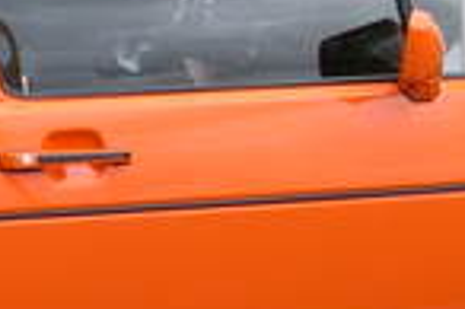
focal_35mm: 217
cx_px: 41
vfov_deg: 6.3
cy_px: 217
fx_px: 2800
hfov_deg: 9.5
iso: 100
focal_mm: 8
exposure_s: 1/545
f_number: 2.8
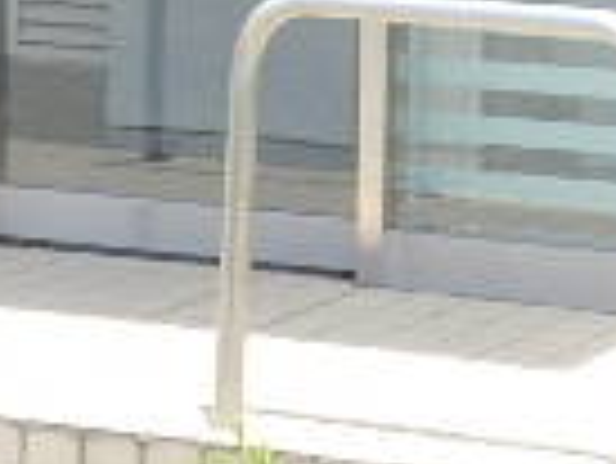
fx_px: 5236
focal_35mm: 294
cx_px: 306
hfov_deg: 6.7
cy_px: -595
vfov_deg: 4.9
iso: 80
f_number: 4.6
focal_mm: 11.1
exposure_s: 1/200
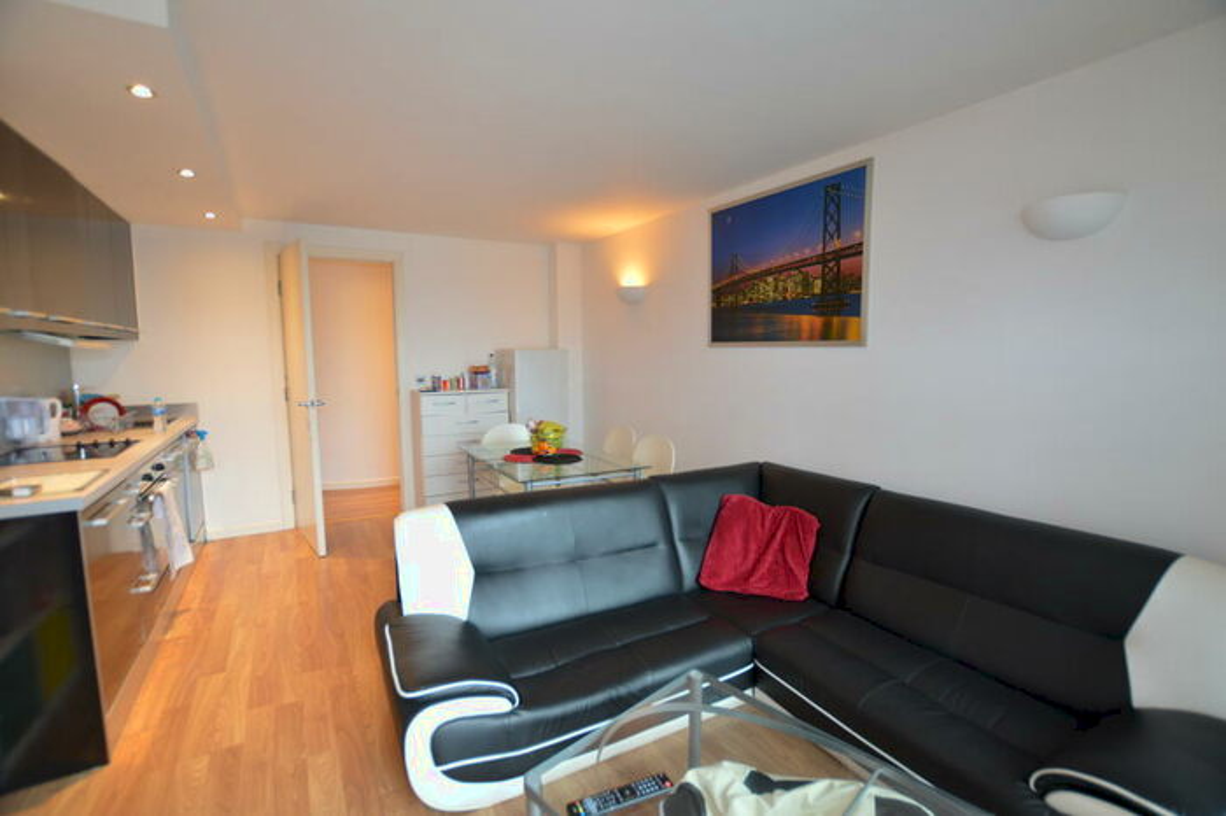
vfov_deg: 77.3
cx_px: 613
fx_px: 511
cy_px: 408
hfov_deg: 100.4
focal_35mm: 15
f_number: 3.5
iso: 400
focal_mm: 10
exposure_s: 1/40
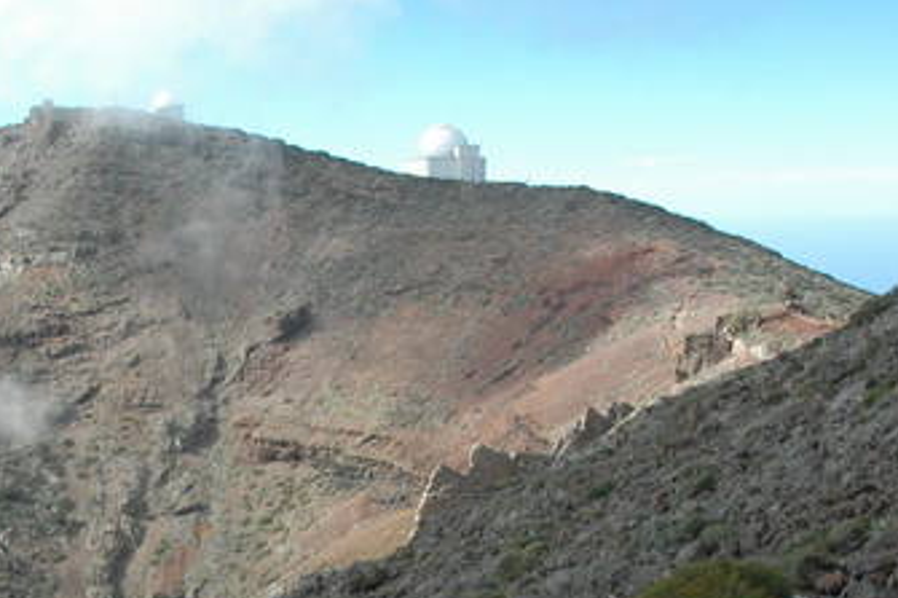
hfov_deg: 33.0
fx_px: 1446
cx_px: 118
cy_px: 594
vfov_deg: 22.5
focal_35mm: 58
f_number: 13
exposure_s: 1/640
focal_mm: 18
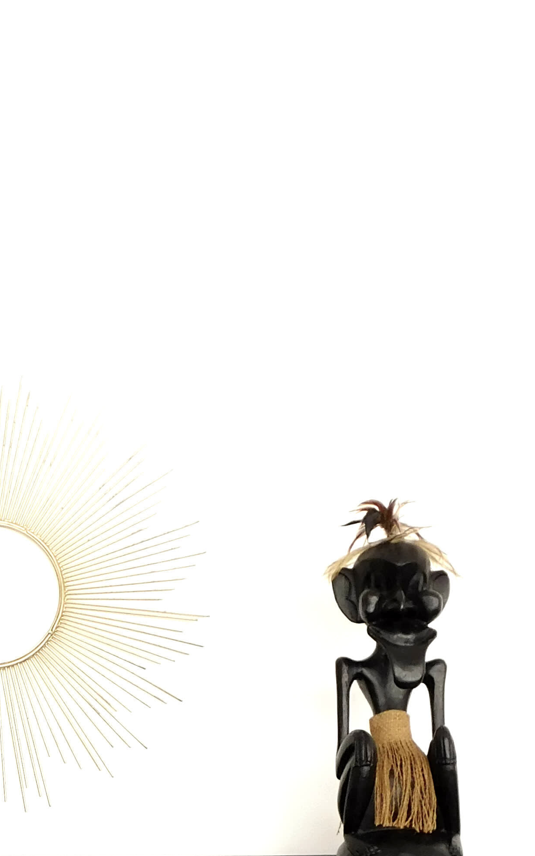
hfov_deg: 21.8
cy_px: 840
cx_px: -13
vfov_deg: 33.0
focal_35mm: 57
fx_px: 1330
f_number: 3
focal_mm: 4
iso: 125
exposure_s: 1/15
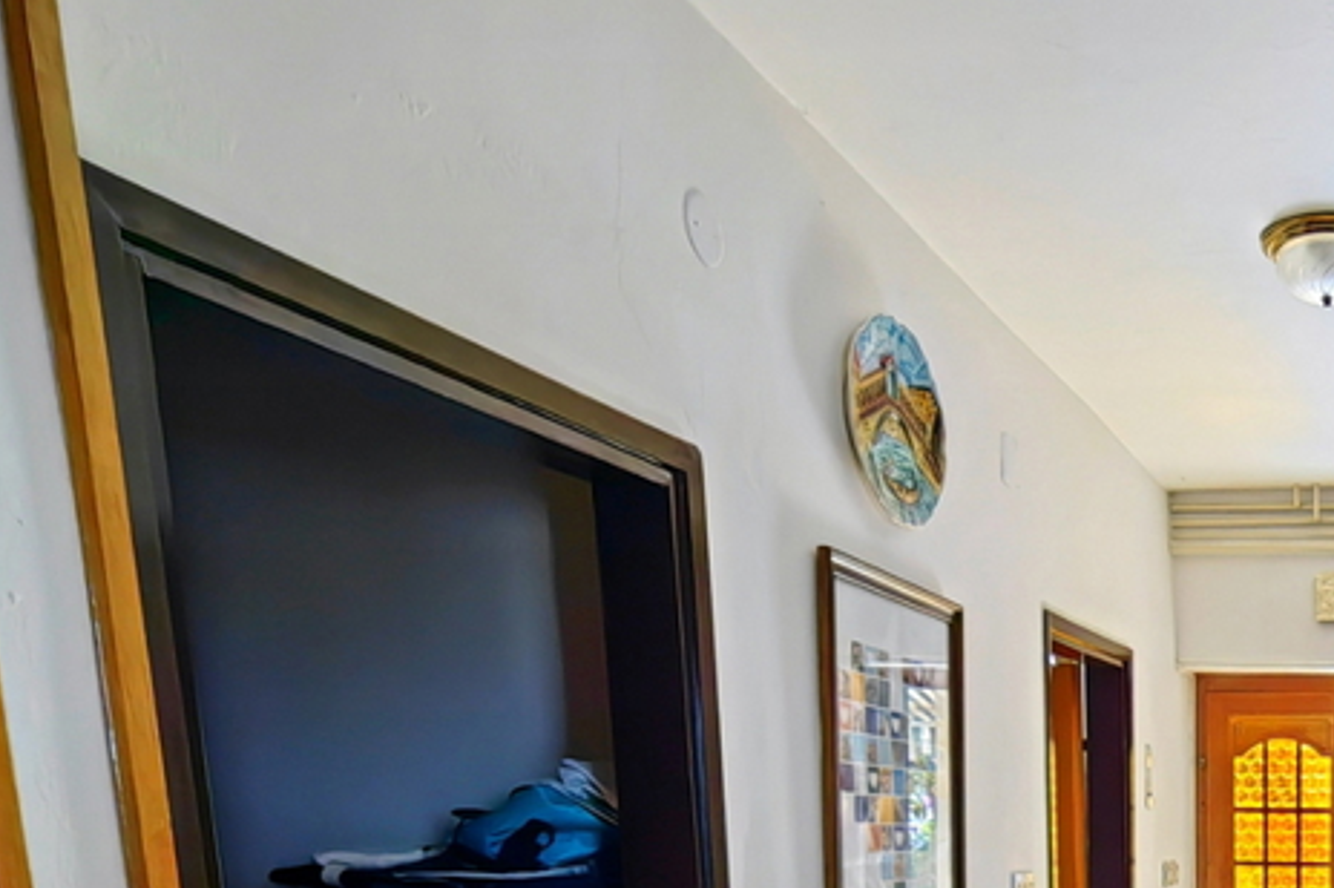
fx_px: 1296
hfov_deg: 46.0
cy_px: 1035
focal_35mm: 35
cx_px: 1325
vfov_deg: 32.1
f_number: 2.2
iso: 80
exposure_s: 1/60
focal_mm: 1.76
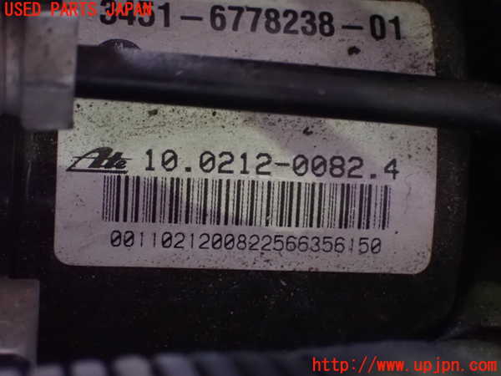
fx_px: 1187
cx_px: 250
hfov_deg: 23.8
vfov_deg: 18.0
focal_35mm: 82
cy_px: 188
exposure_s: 1/20
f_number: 4.3
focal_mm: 14.62
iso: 1600
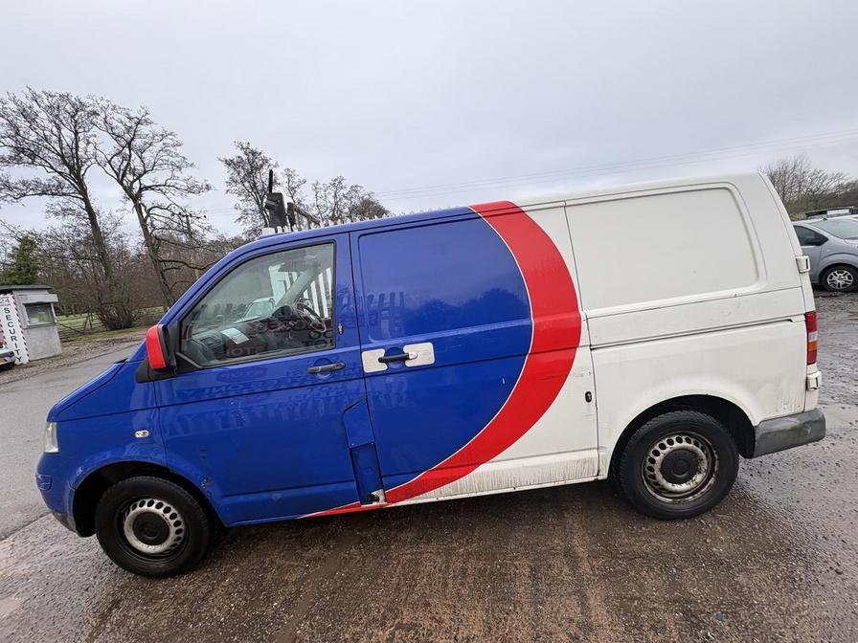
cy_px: 322
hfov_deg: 102.1
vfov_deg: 85.7
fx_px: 347
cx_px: 429
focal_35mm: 14
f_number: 2.2
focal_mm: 2.22
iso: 40
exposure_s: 1/222
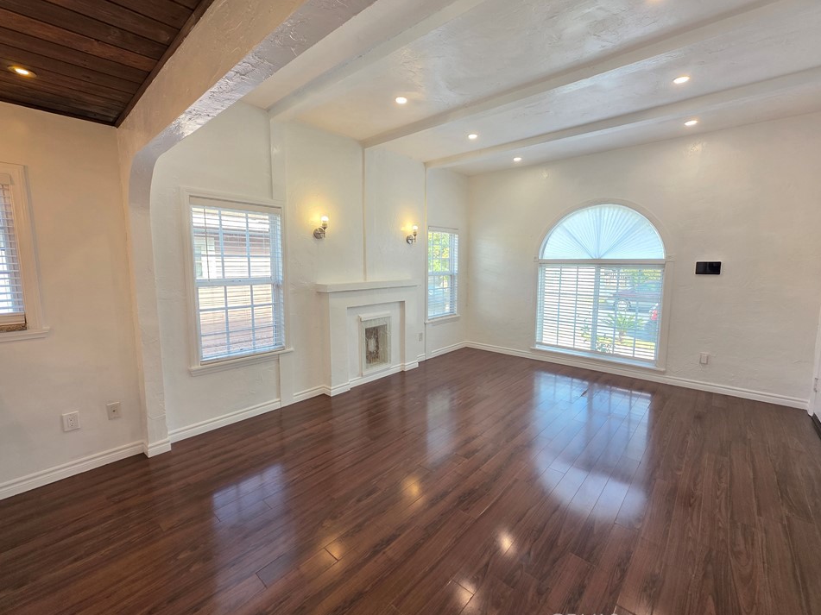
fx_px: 332
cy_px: 303
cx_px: 414
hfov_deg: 102.1
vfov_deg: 85.7
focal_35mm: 14
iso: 125
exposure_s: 1/120
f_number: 1.9
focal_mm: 2.2
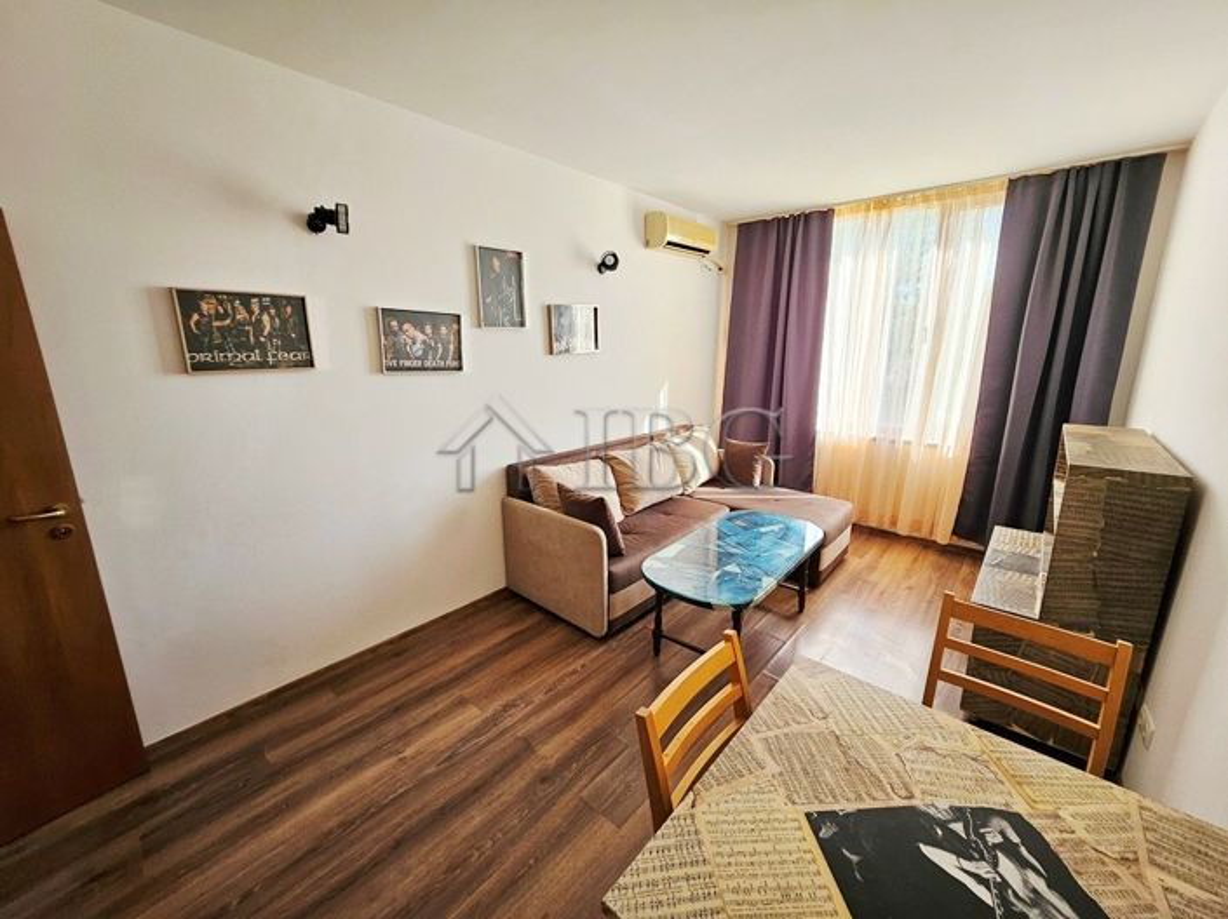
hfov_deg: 106.2
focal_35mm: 13
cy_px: 460
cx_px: 614
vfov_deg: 89.9
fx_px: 461
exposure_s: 1/50
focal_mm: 1.7
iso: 50
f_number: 2.2
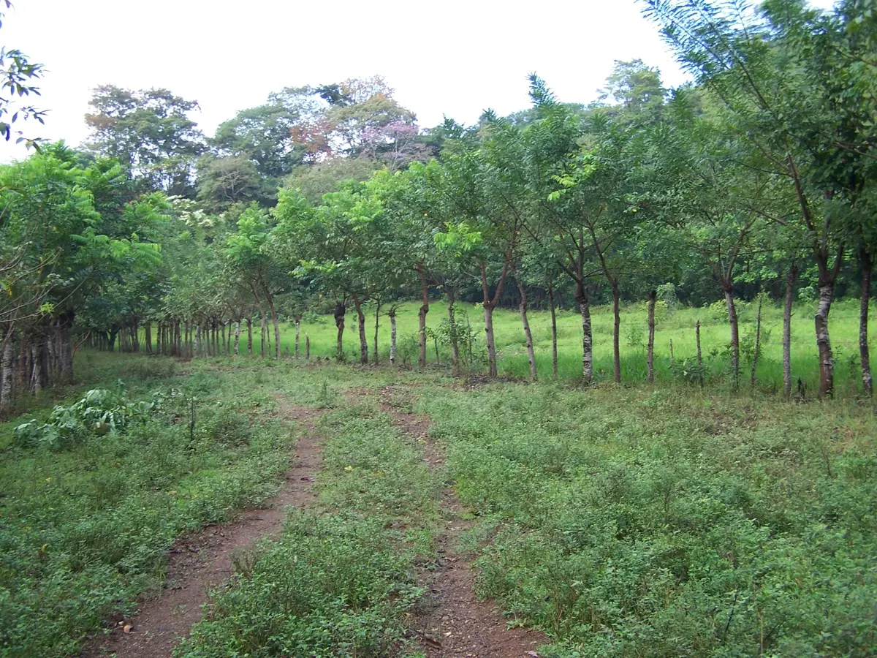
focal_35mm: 38
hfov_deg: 49.0
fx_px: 963
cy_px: 329
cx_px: 438
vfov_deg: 37.7
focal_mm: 6.3
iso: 80
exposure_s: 1/90
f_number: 2.8
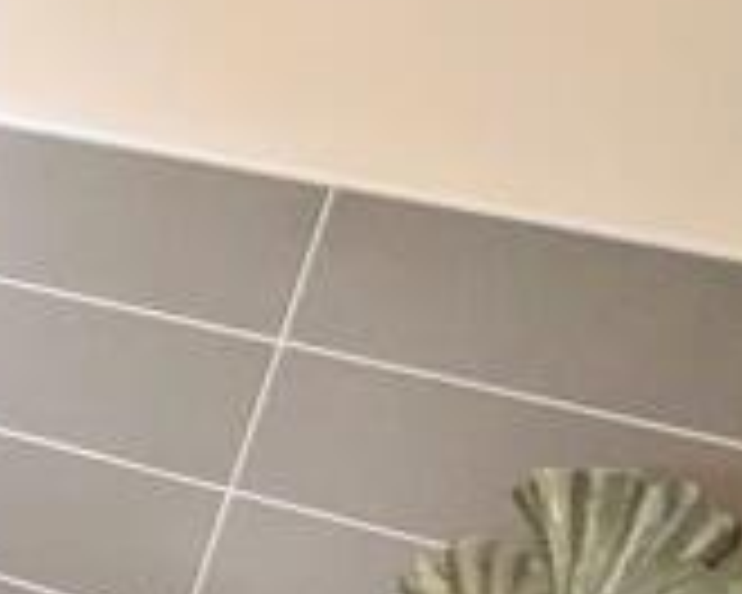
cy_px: 511
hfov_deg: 12.1
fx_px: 2130
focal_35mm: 97
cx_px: -1358
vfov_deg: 15.7
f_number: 2.2
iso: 322
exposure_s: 1/50
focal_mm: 2.35
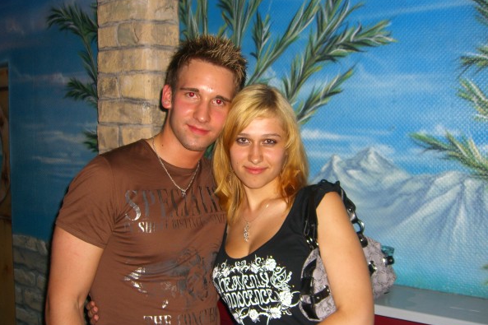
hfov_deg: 48.5
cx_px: 245
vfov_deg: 33.4
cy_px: 178
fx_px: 542
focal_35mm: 40
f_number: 2.8
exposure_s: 1/60
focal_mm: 7.9
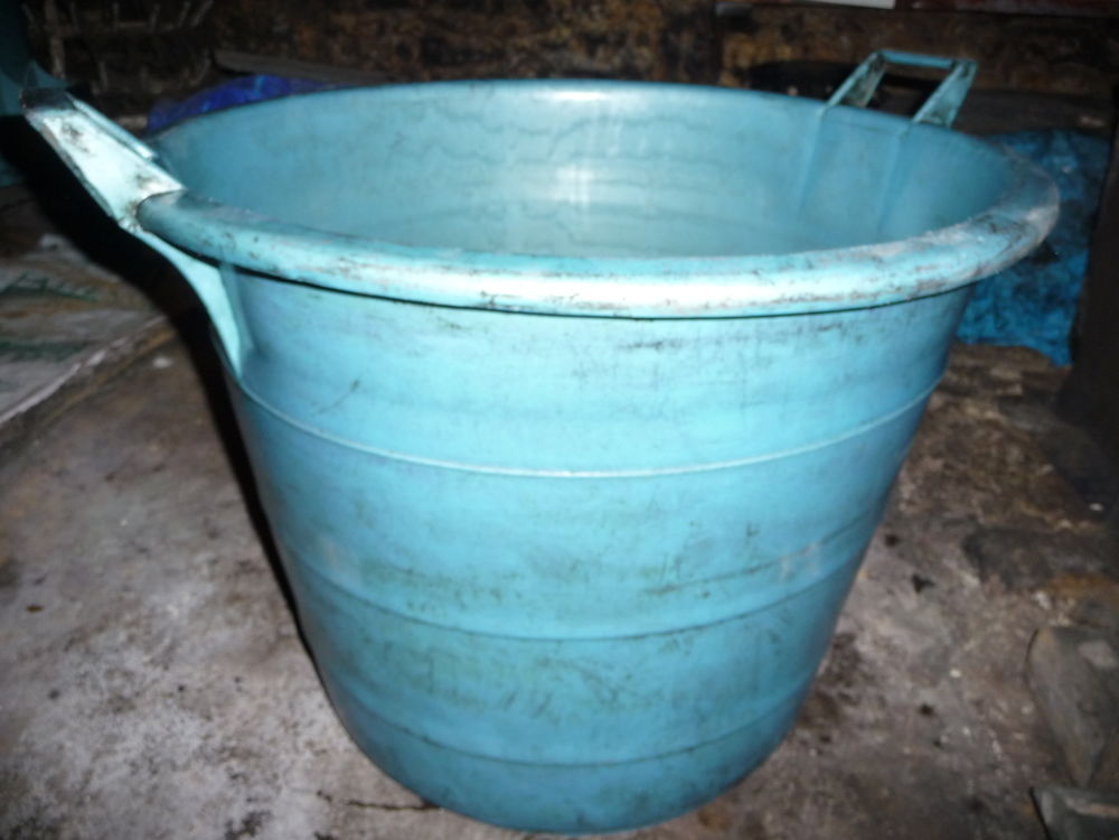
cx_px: 560
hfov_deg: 63.4
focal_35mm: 28
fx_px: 905
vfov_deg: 49.7
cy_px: 420
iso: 200
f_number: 3.3
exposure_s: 1/30
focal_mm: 4.7
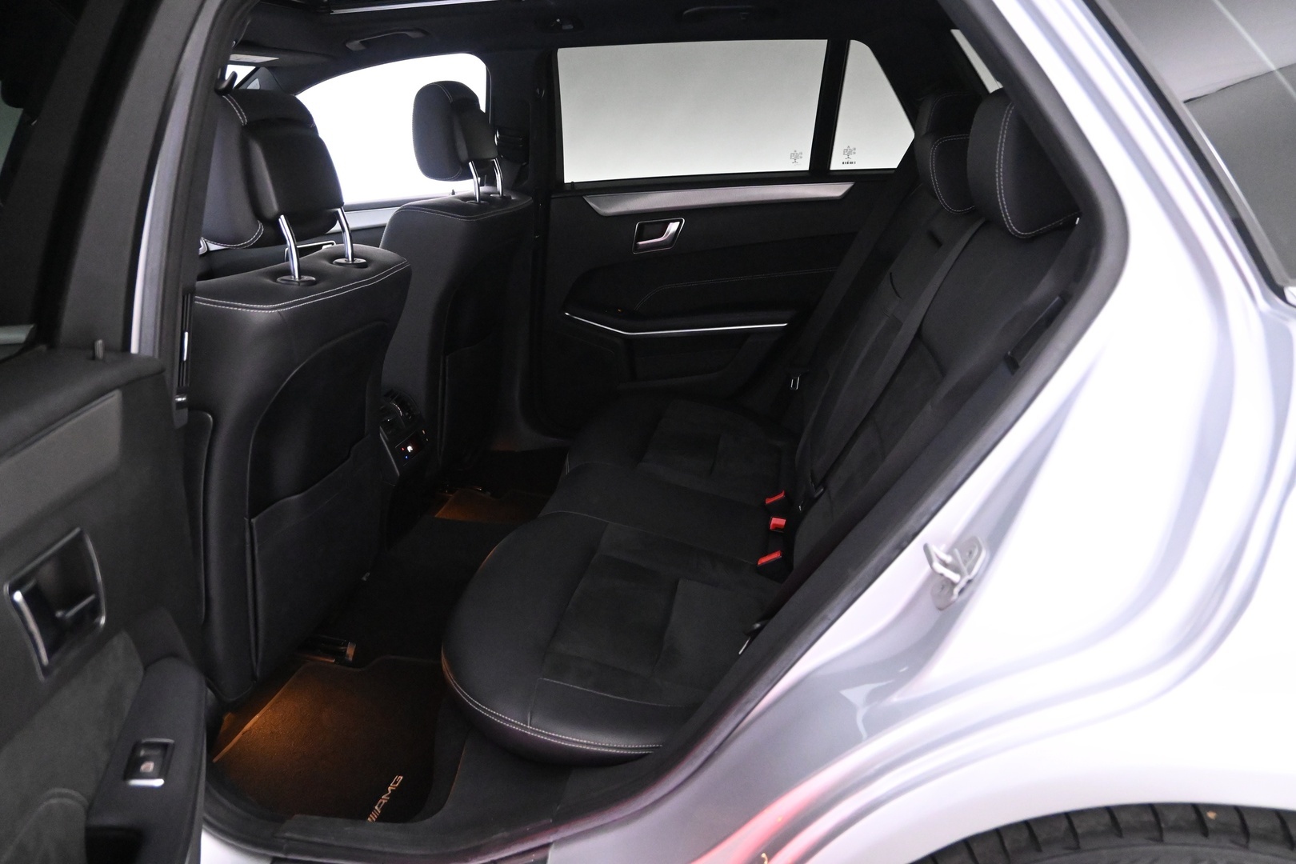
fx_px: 972
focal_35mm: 27
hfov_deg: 67.4
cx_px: 648
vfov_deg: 47.9
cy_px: 432
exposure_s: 1/50
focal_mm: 18
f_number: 3.5
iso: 6400
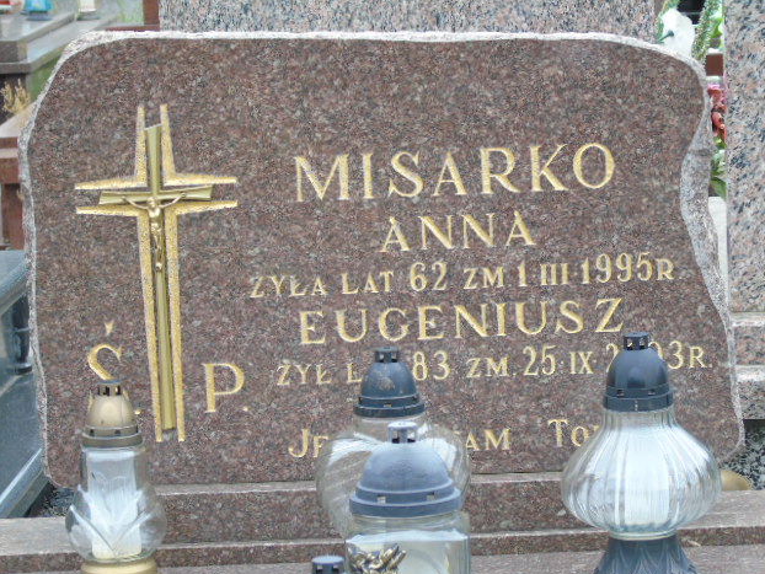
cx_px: 392
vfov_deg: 10.2
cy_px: 294
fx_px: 3228
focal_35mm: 146
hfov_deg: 13.5
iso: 200
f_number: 4.7
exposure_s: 1/125
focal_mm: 25
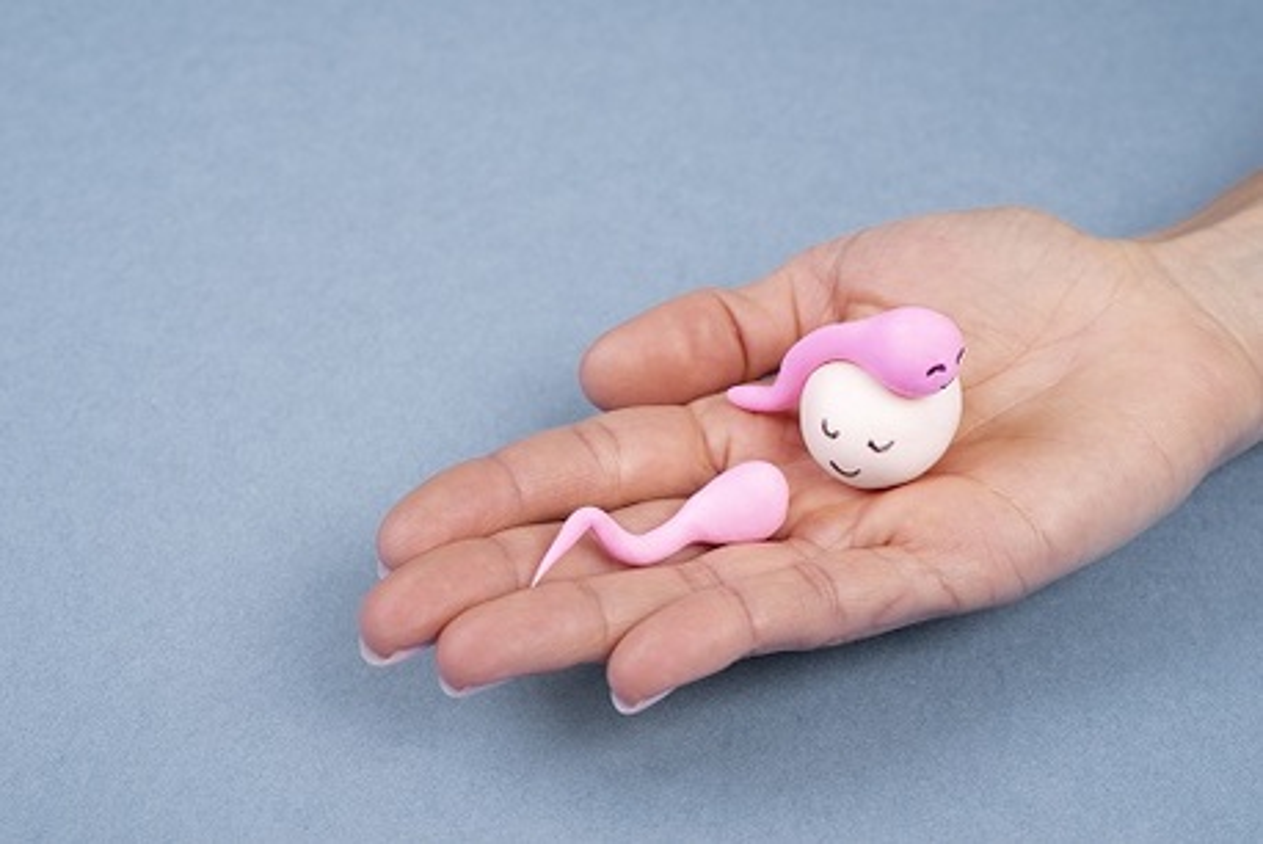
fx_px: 1755
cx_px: 632
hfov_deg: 39.6
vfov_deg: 27.0
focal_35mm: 50
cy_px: 422
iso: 250
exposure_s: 1/100
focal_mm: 50
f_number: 5.6
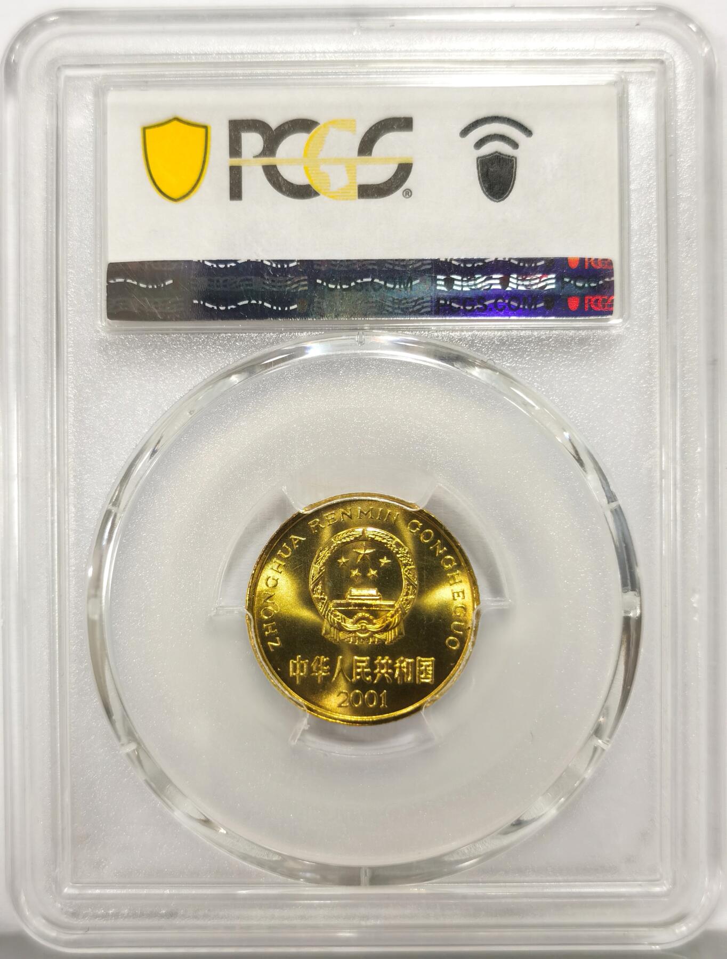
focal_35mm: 54
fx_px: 1502
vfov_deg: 35.4
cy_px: 480
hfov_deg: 27.2
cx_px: 364
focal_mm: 5.56
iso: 125
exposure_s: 1/100
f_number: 16
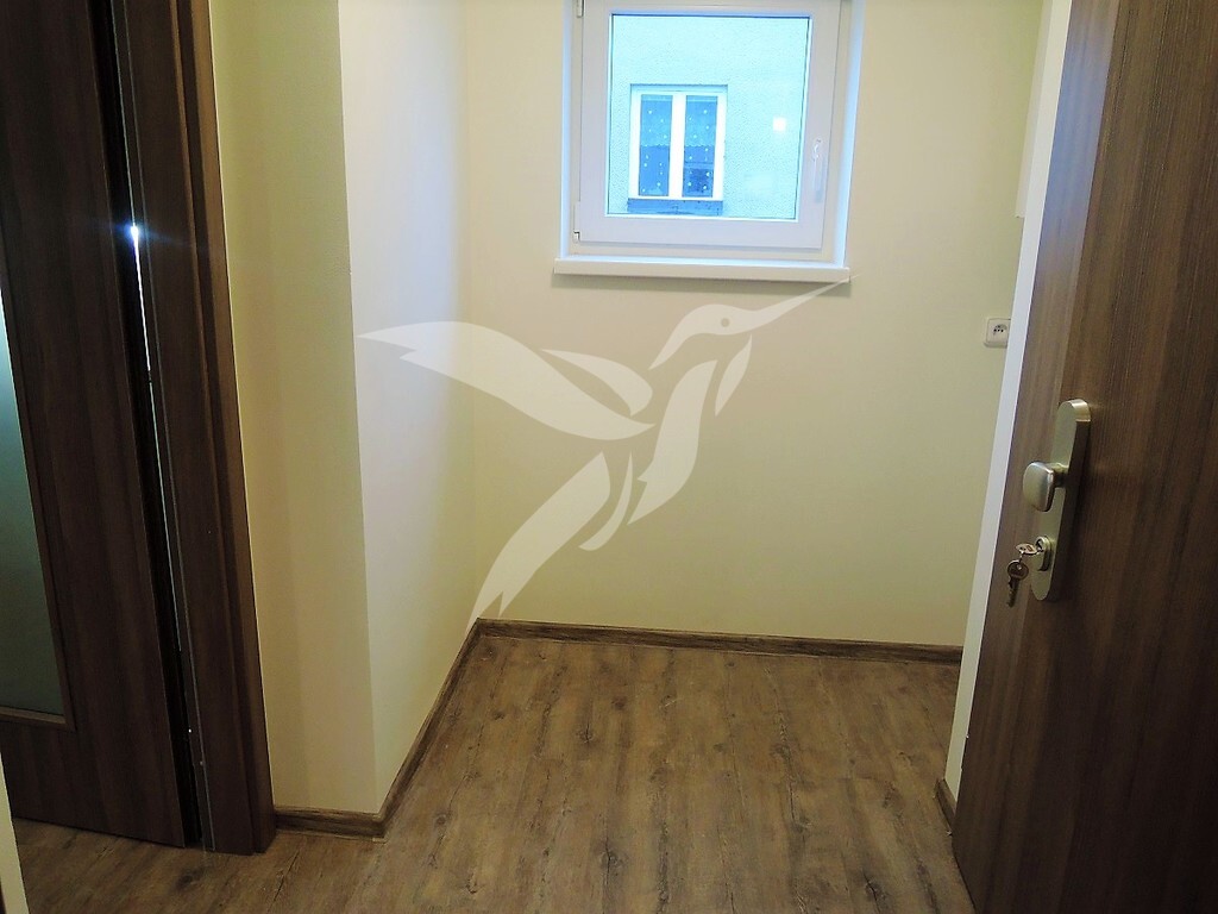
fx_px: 985
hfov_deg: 63.4
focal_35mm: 28
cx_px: 609
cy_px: 457
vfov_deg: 49.7
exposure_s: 1/30
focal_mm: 6
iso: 360
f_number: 3.2
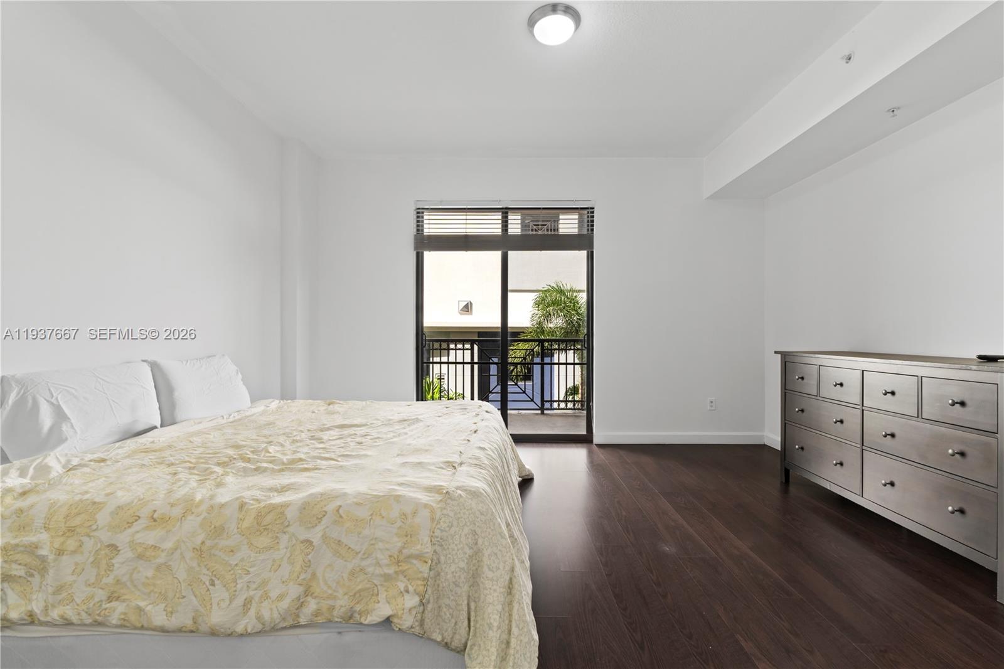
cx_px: 502
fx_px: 418
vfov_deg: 77.3
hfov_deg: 100.4
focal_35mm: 15
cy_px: 334
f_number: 9
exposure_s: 1
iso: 100
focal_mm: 10
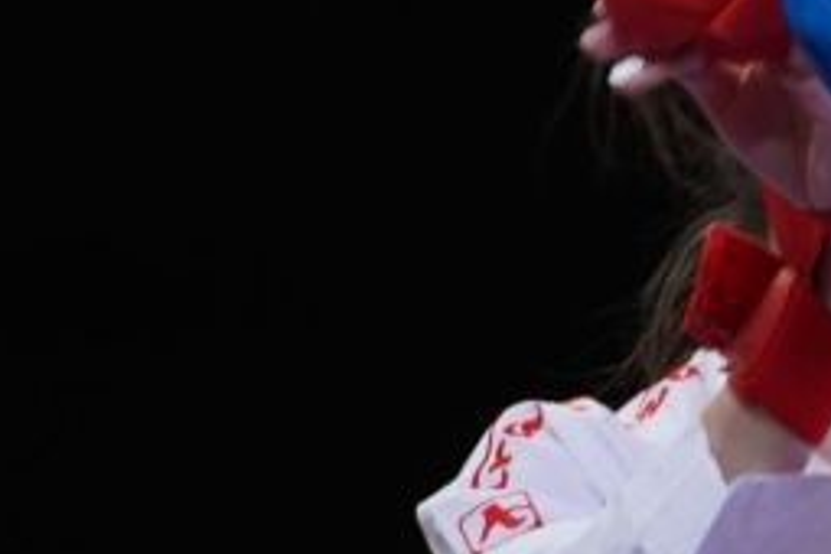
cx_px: 1375
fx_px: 32614
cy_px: 1111
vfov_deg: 1.0
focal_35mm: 1413
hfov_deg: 1.5
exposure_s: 1/1000
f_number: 2.8
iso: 800
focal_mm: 200
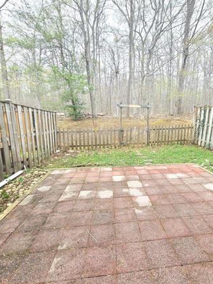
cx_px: 129
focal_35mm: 16
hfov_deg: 77.1
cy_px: 133
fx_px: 131
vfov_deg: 94.4
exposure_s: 1/170
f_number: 2.2
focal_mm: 2.2
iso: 50
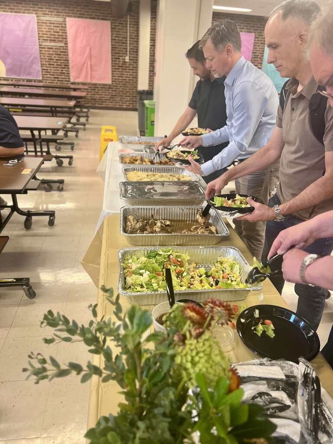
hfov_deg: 53.1
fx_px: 333
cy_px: 222
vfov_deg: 67.3
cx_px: 166
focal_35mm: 26
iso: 160
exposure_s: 1/60
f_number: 1.5
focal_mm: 5.7
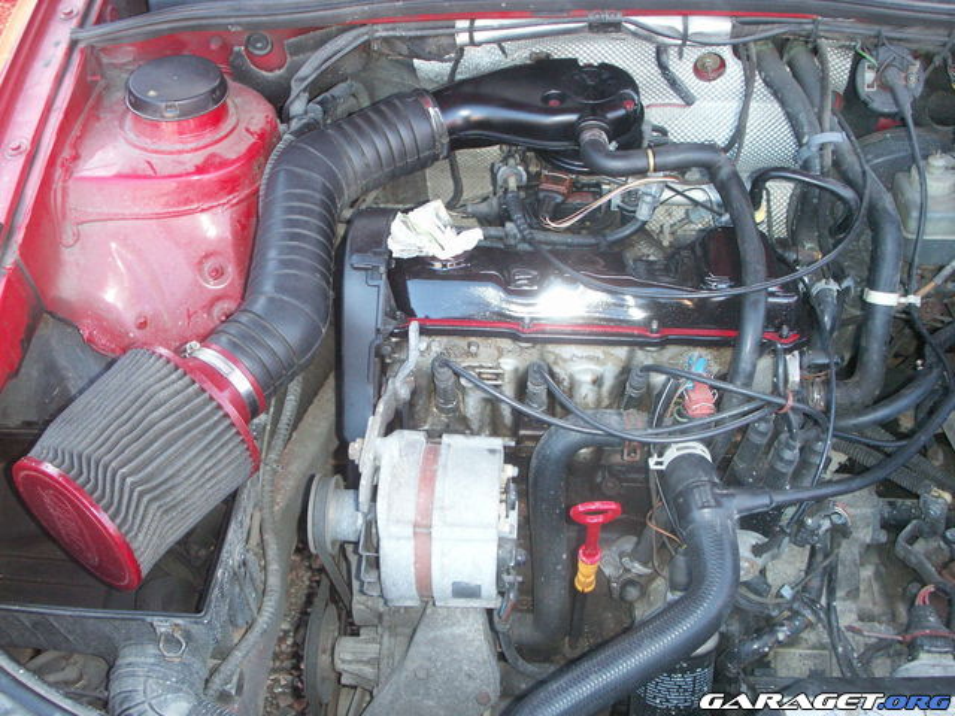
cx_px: 478
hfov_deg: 50.1
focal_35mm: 37
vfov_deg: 38.7
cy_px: 358
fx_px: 1021
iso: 160
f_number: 3.5
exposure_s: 1/50
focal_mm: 7.7
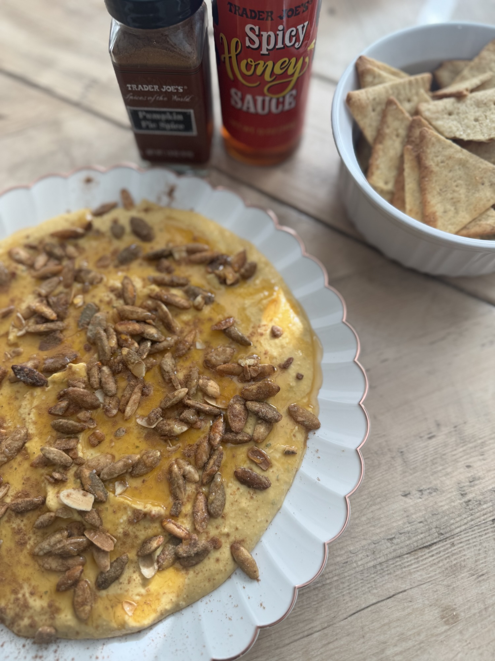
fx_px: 458
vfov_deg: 71.6
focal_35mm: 24
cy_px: 330
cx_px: 248
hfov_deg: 56.8
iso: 50
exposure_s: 1/127
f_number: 1.78
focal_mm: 6.76
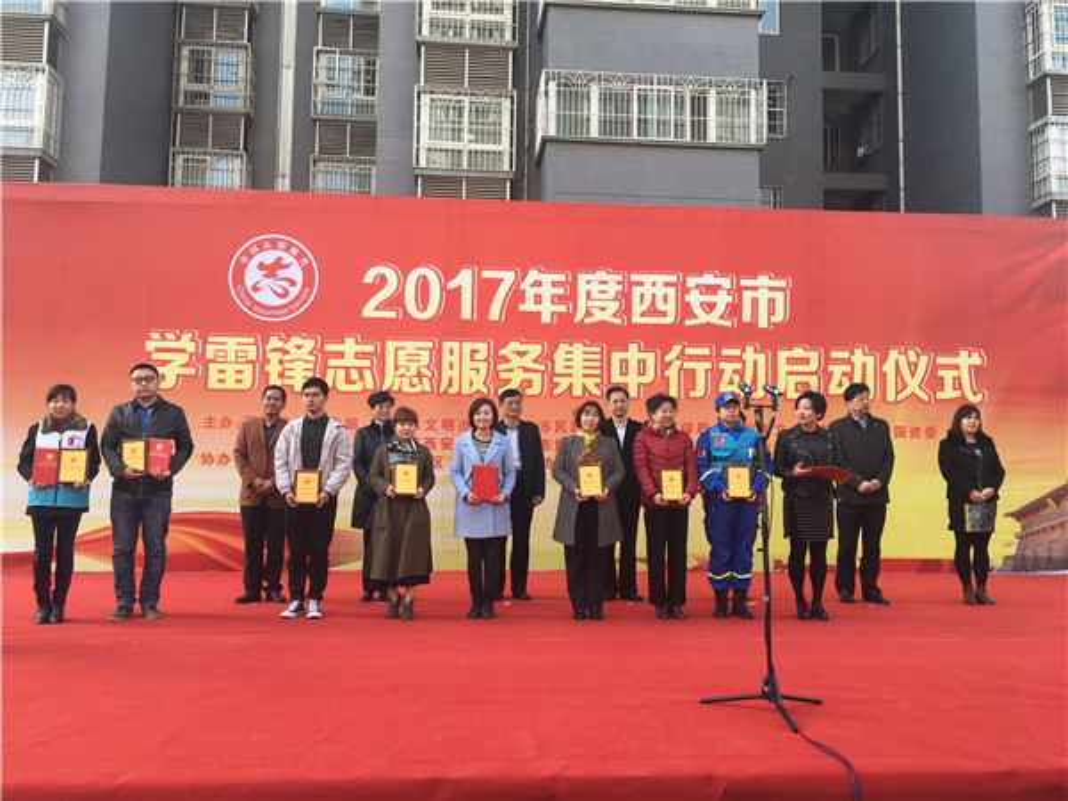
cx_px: 534
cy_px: 400
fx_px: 895
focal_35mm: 29
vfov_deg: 48.2
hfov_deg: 61.7
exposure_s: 1/196
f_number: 2.2
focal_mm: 4.15
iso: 25
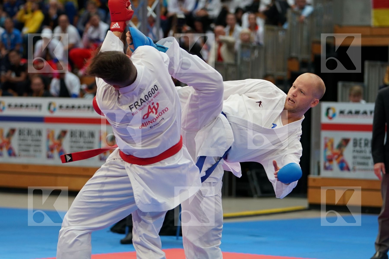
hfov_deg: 13.7
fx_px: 1621
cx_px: 194
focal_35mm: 150
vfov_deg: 9.1
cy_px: 130
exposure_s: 1/1000
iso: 1250
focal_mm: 100
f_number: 2.8
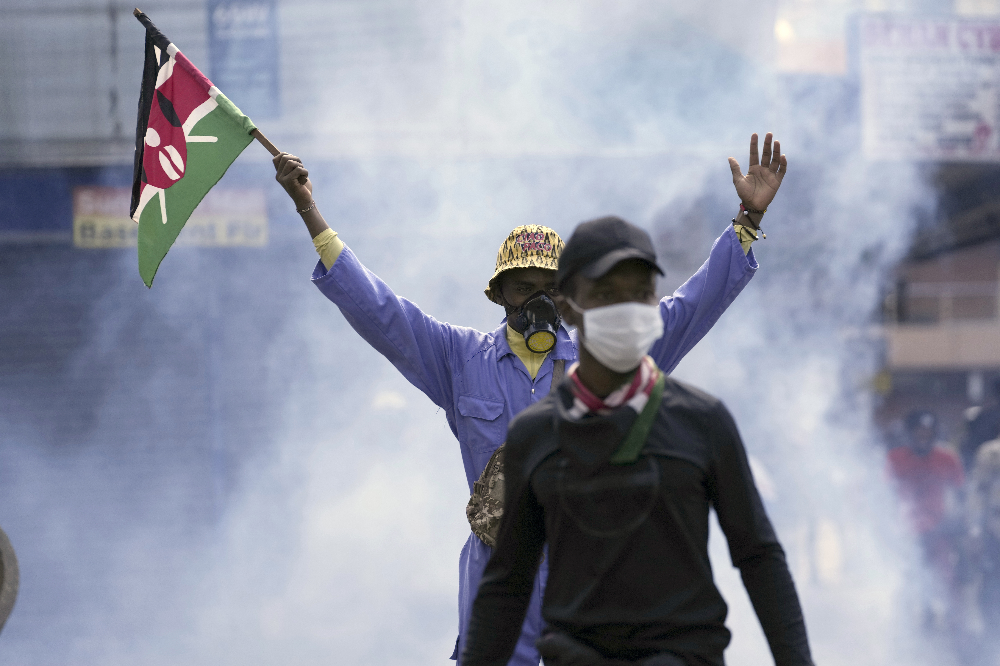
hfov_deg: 11.1
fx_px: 5166
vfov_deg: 7.4
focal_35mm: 186
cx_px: 500
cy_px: 333
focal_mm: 186
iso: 800
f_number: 4.5
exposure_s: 1/1600
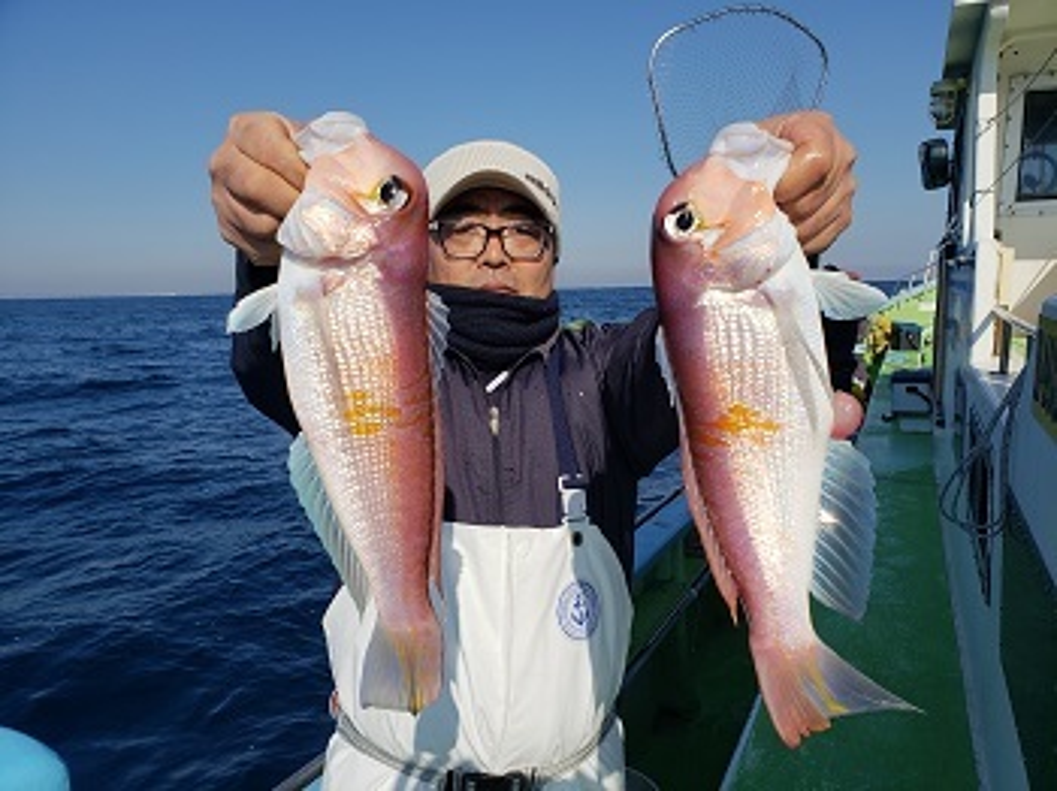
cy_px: 396
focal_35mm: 26
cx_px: 528
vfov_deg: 53.0
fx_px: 793
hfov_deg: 67.3
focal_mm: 4.3
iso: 50
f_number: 2.4
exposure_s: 1/3050
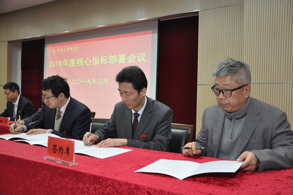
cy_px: 98
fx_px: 268
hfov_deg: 57.3
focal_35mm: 33
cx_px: 146
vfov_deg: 39.9
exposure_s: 1/30
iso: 560
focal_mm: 22
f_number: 4
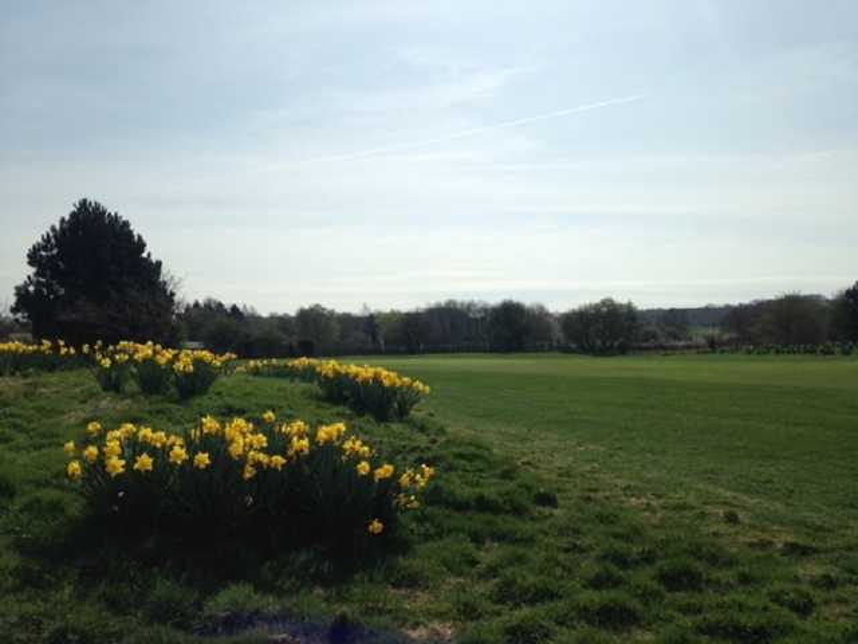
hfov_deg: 55.4
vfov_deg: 42.9
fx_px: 818
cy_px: 322
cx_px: 429
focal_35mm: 33
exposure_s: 1/4184
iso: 50
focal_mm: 4.12
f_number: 2.4
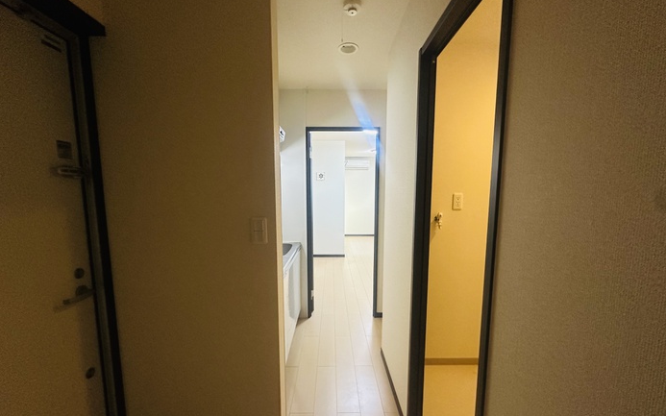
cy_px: 223
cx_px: 333
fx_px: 272
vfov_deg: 74.7
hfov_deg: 101.5
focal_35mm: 15
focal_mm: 2.22
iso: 250
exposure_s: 1/120
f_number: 2.2
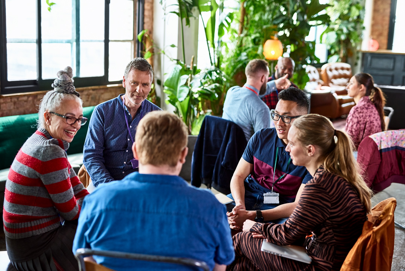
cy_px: 136
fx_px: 563
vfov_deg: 27.0
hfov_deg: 39.6
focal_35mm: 50
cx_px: 202
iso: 640
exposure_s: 1/250
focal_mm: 50
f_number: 2.2
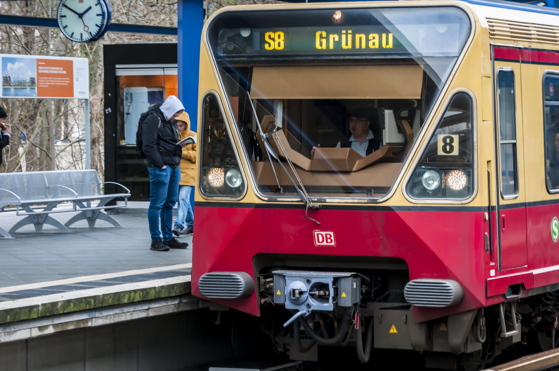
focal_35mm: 129
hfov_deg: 15.9
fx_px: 2001
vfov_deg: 10.6
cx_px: 280
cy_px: 186
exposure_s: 1/200
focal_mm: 86
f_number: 5.6
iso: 800
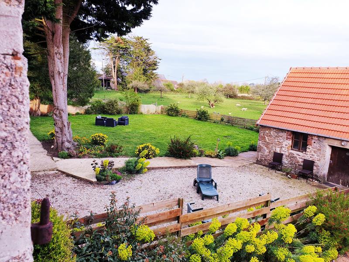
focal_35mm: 26
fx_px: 262
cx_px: 174
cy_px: 131
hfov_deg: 67.3
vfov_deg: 53.1
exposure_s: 1/353
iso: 50
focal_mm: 4.3
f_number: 2.4
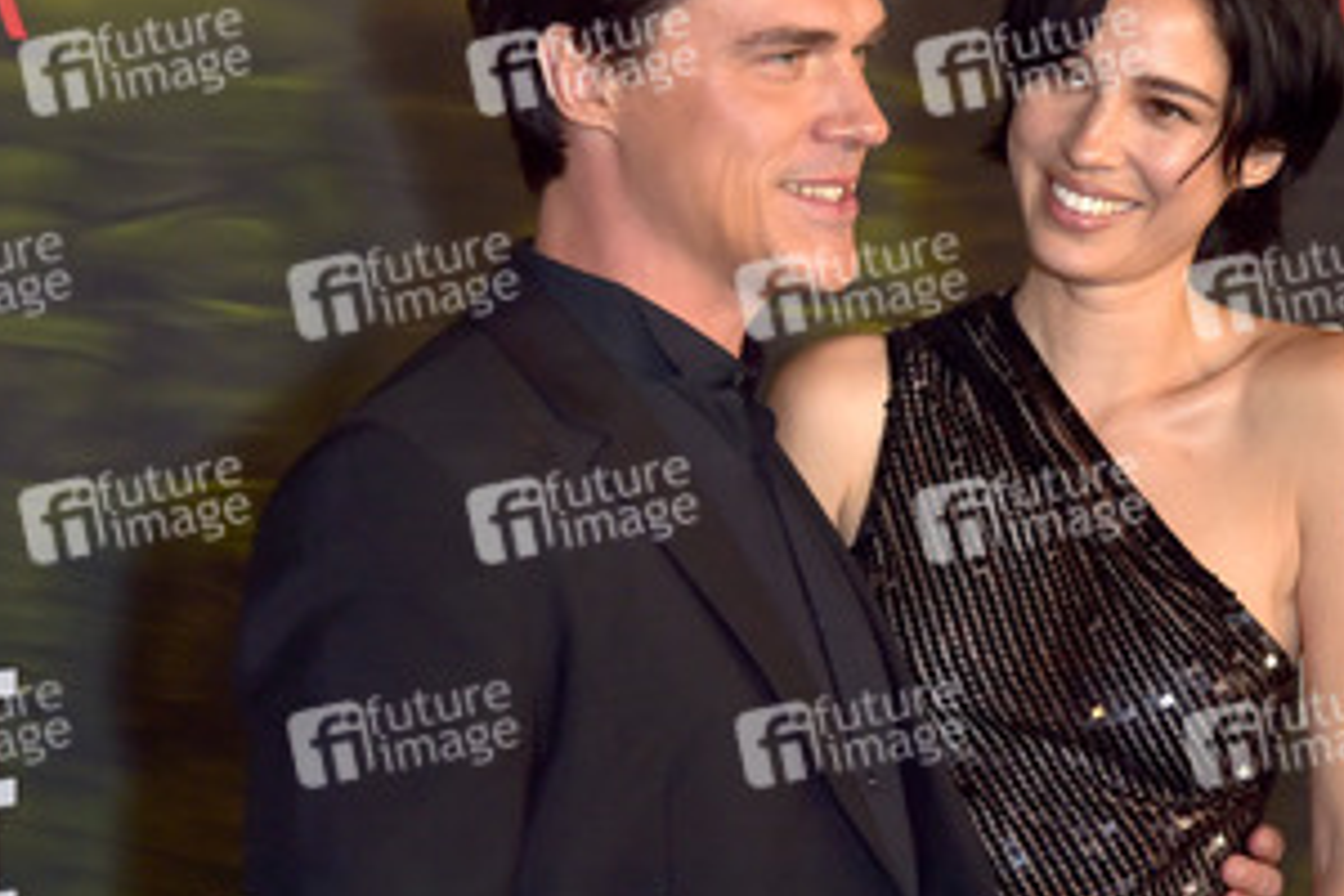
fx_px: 5488
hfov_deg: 13.9
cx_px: 909
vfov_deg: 9.3
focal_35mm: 147
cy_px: 399
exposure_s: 1/200
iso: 1250
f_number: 6.3
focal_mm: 98
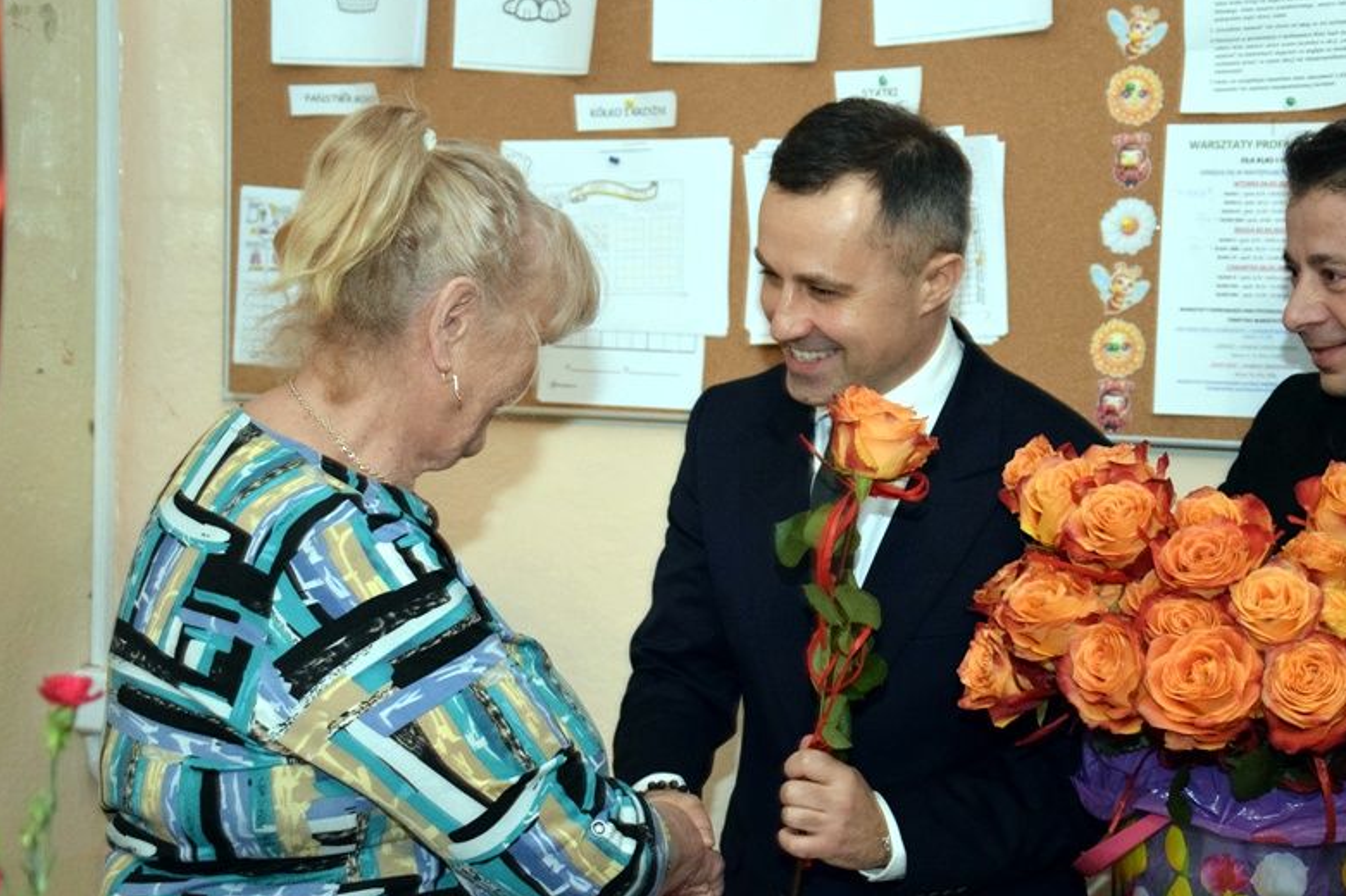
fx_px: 3102
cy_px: 477
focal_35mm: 83
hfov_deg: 24.5
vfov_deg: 16.4
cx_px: 743
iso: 3200
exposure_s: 1/60
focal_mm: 48
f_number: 5
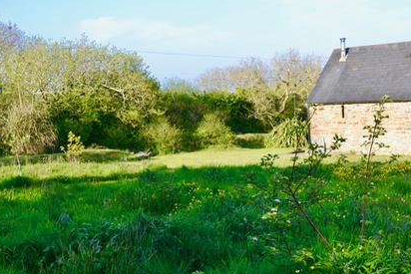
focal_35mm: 51
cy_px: 164
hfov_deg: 38.8
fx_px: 582
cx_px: 222
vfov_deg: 26.5
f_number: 5.6
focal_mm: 28
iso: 110
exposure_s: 1/125
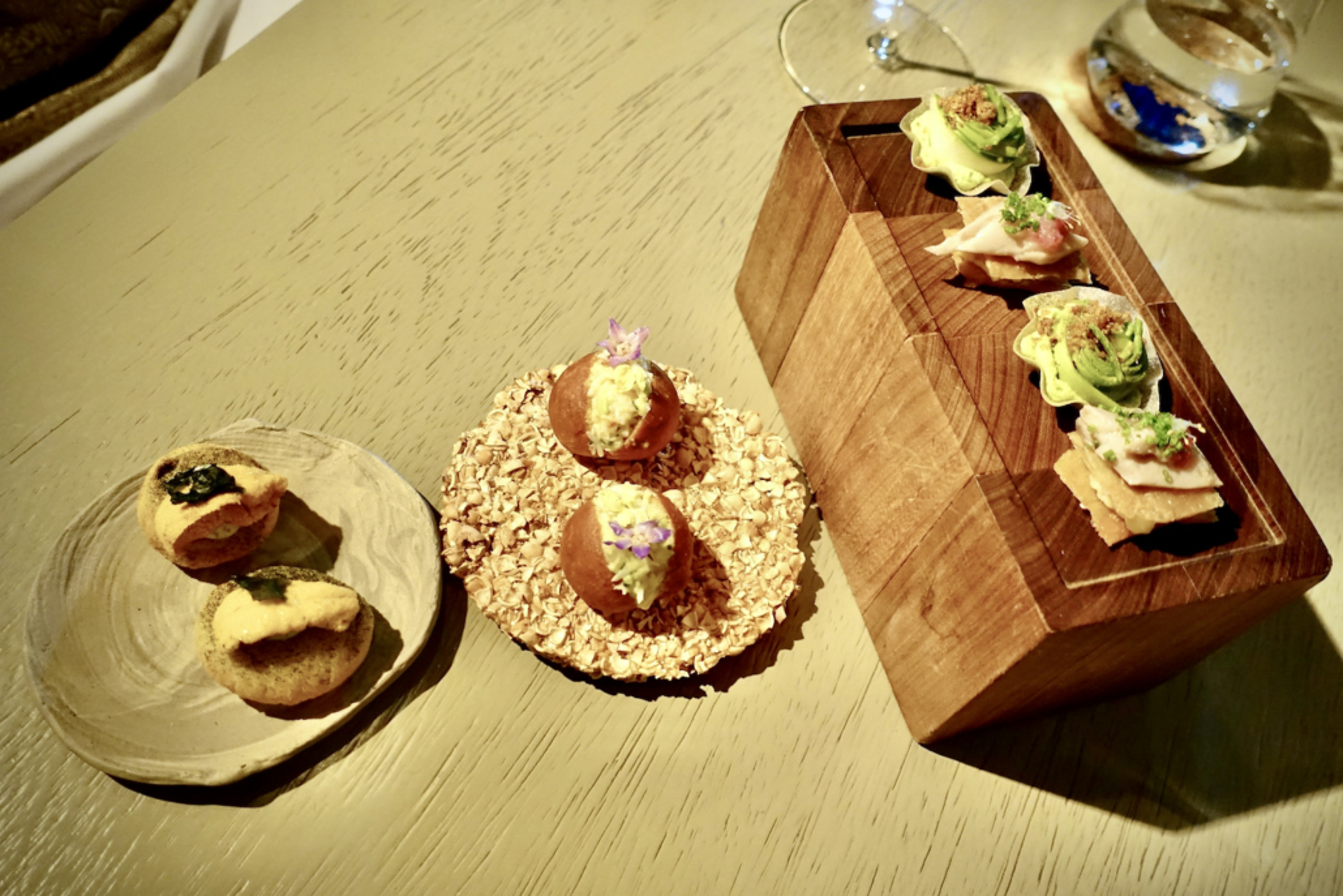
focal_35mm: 30
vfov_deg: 43.6
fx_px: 1119
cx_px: 672
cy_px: 448
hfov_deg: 61.9
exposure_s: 1/8
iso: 1600
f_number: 2.5
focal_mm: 11.12
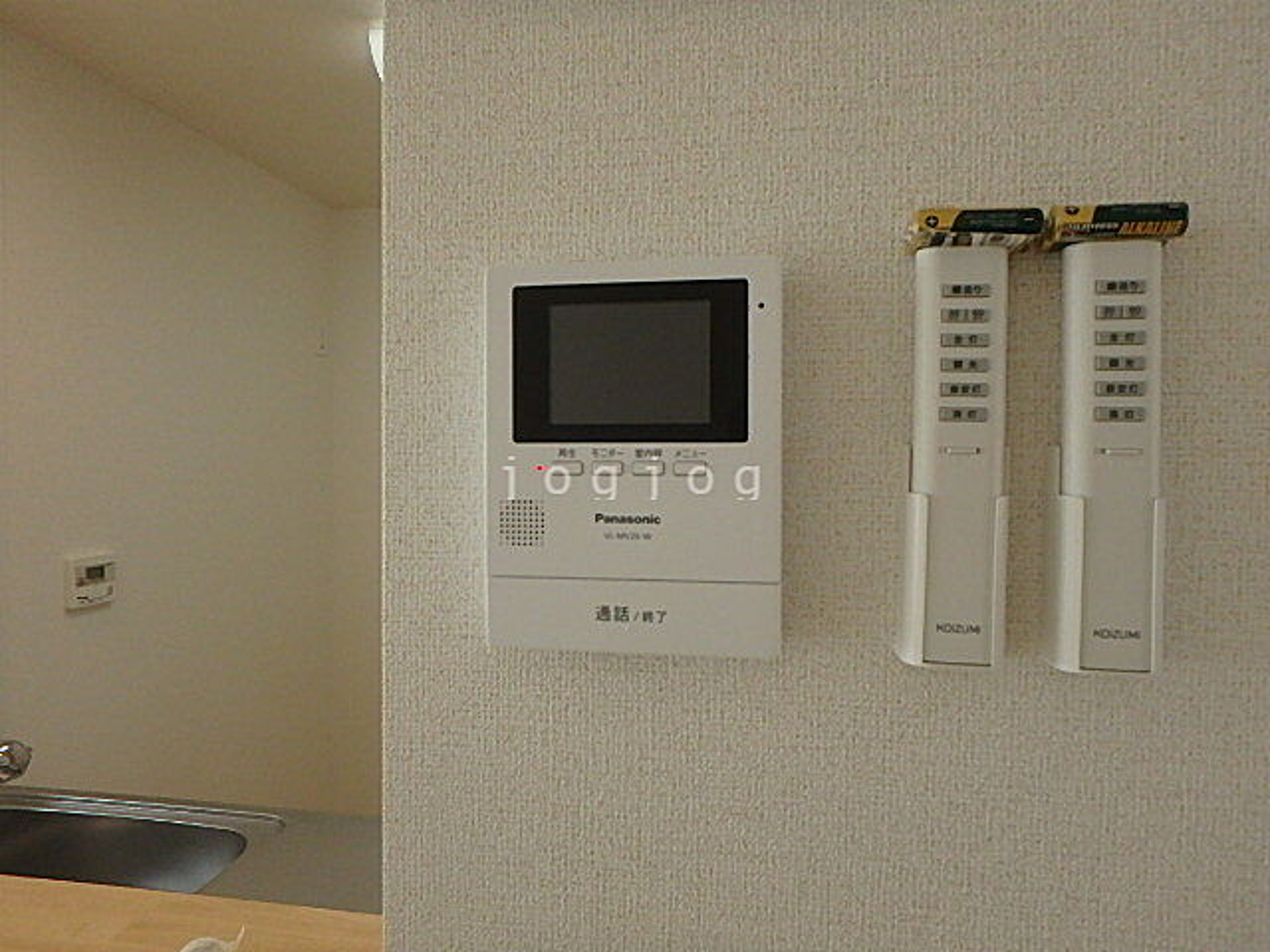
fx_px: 770
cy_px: 476
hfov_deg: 79.0
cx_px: 635
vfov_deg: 63.4
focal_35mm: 21
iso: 400
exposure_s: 1/160
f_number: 3.5
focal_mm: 3.7
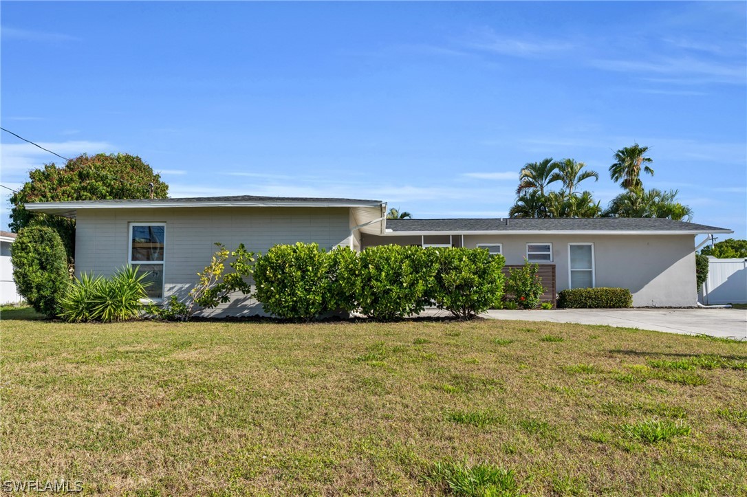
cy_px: 248
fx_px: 539
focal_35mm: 26
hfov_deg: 69.4
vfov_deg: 49.5
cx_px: 374
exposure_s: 1/400
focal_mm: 26
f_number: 9
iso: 200
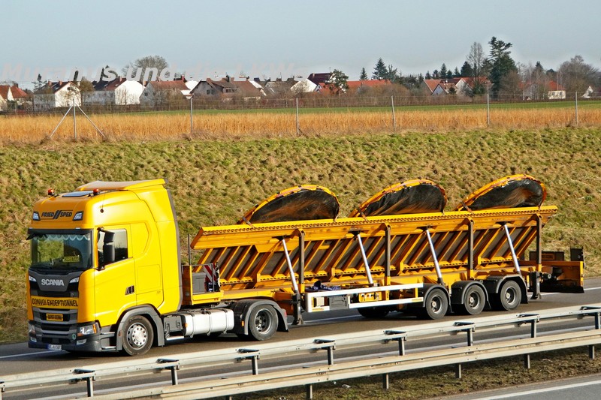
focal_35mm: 91
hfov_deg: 22.3
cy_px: 200
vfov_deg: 15.0
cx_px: 300
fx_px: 1522
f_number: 5.6
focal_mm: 60.8
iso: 1250
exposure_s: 1/3200
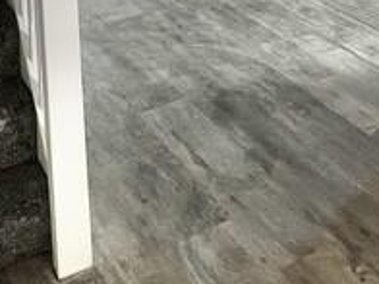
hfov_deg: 23.7
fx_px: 745
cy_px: -238
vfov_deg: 17.3
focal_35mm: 68
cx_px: 543
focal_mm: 1.57
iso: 100
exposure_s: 1/99
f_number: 1.8
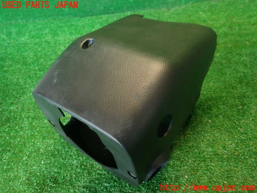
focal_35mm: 25
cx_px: 128
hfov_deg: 69.4
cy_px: 96
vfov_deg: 54.9
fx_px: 186
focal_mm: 4.5
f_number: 2
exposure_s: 1/30
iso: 200
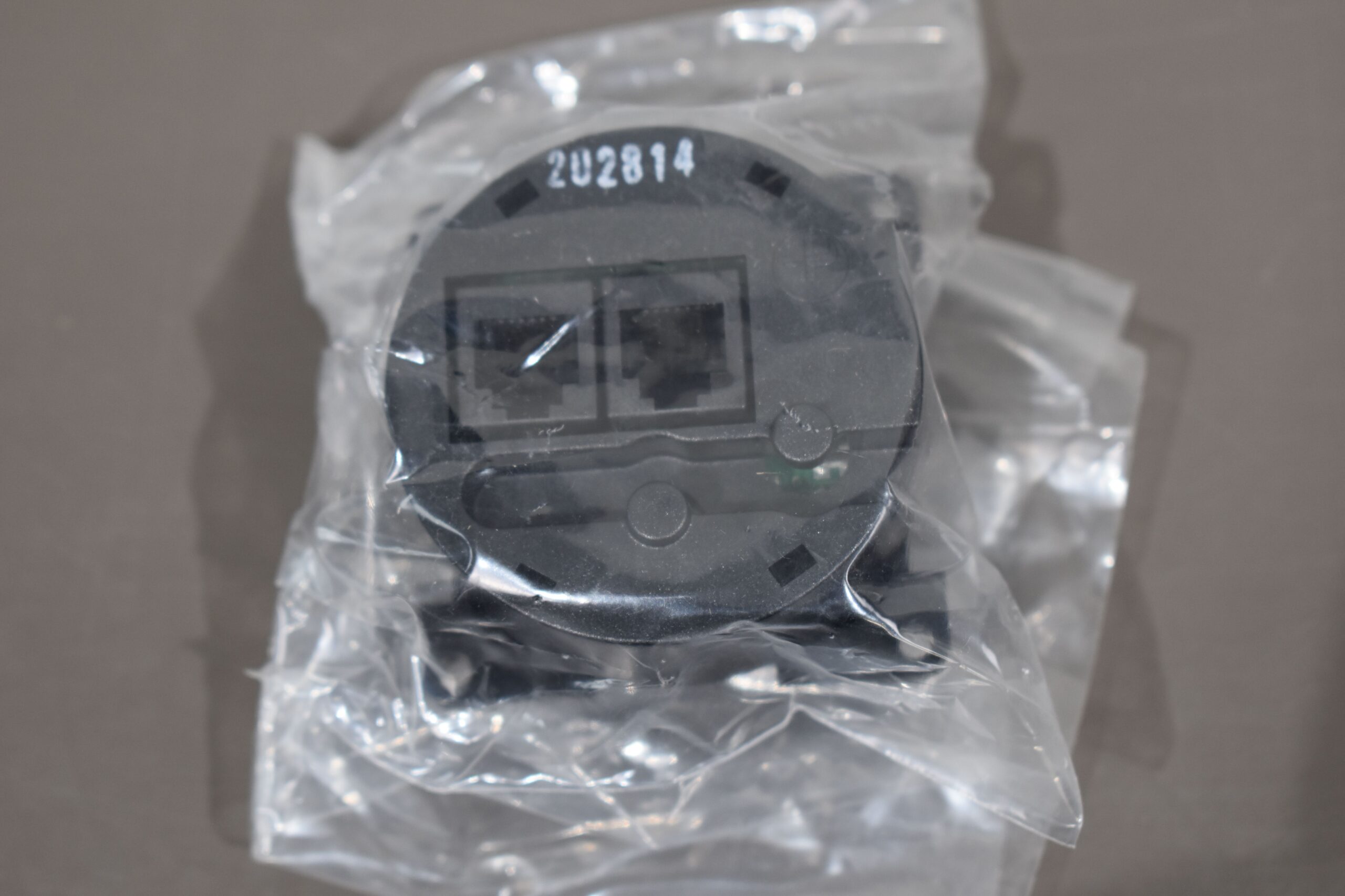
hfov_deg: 24.6
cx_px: 672
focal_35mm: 82
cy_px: 448
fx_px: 3082
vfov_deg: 16.6
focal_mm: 55
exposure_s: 1/60
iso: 640
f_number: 5.6
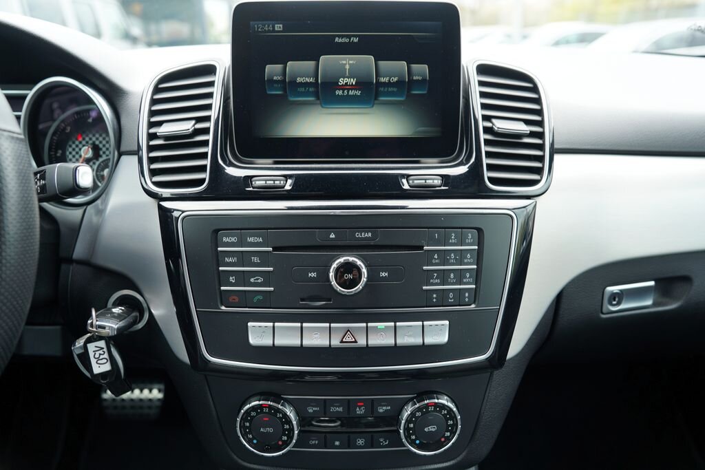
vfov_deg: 53.1
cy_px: 235
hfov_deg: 73.7
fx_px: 470
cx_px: 352
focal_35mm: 24
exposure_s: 1/50
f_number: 3.5
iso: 100
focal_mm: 24
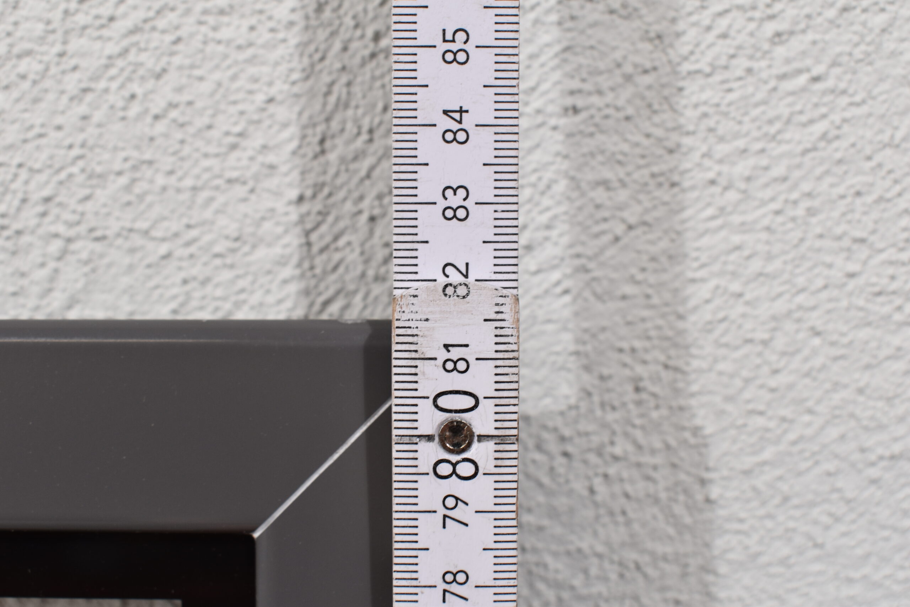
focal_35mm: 44
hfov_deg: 45.0
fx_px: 1100
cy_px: 304
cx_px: 455
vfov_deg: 30.9
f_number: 8
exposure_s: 1/60
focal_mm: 29
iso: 360
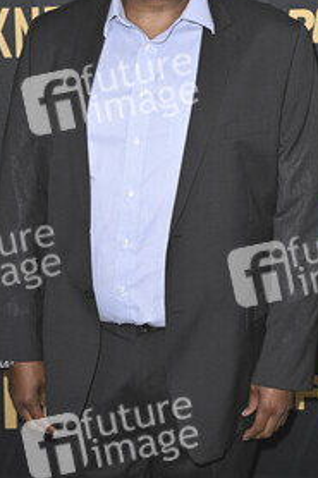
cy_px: 181
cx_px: 160
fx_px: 1088
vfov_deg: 24.7
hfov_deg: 16.6
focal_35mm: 82
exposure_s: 1/320
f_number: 5
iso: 2000
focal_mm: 57
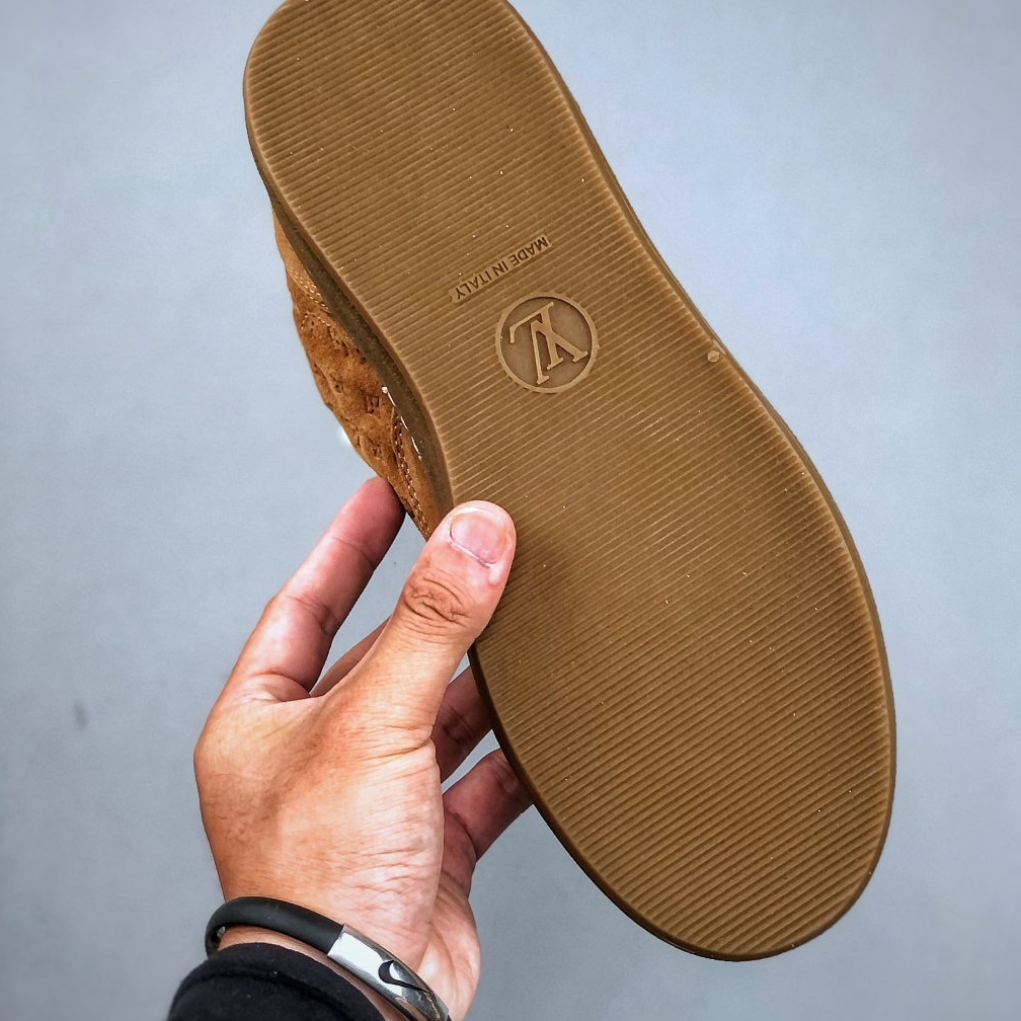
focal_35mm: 72
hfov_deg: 24.0
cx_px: 526
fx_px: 2403
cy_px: 488
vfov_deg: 24.0
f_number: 2.8
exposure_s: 1/33
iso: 20
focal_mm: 6.6
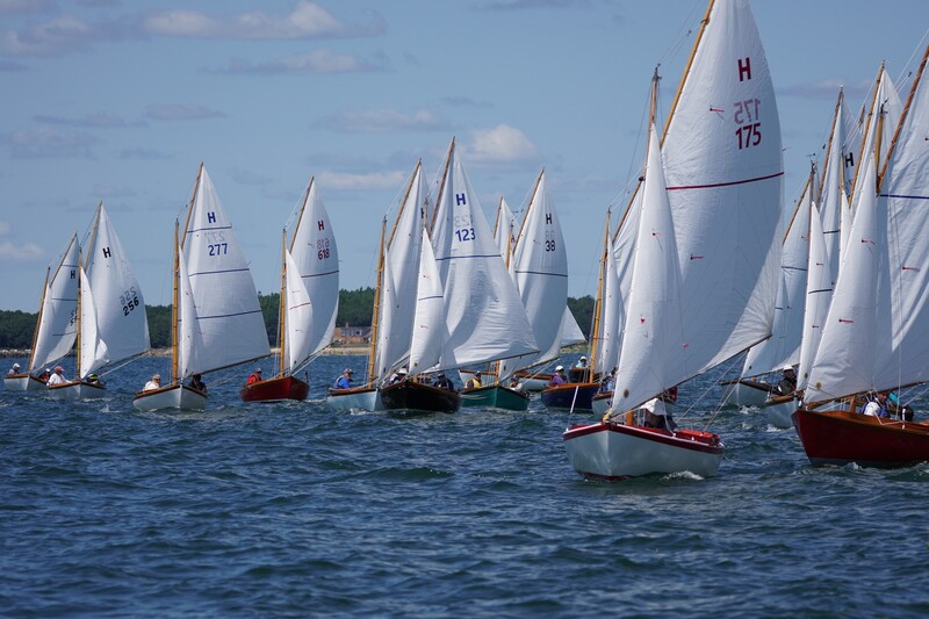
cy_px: 310
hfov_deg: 9.2
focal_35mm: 225
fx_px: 5805
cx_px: 464
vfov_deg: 6.1
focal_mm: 150
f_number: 5
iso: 125
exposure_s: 1/1600
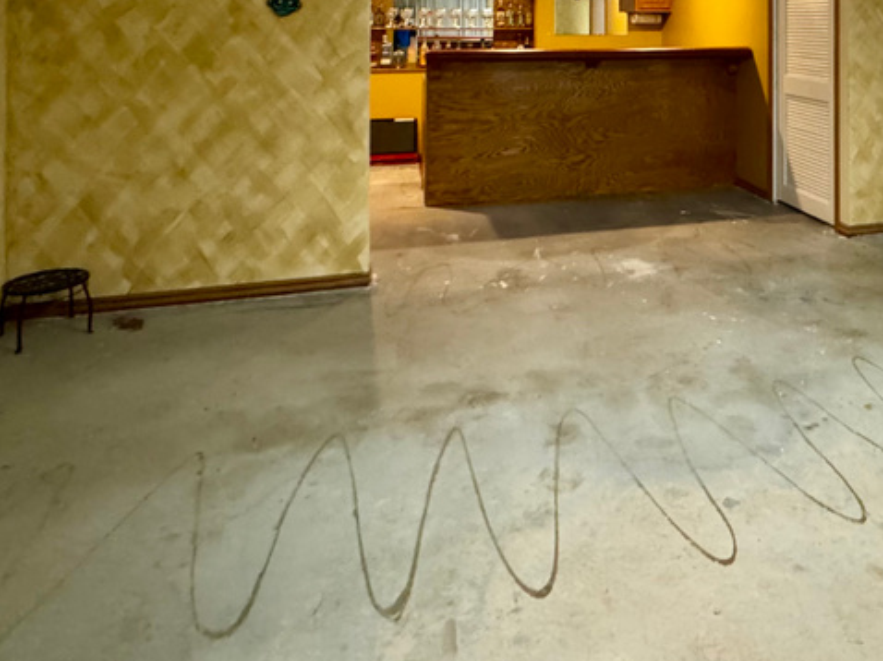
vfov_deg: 41.1
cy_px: 9
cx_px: 635
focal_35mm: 30
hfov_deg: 57.7
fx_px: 765
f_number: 2.2
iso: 640
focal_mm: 2.22
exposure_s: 1/60
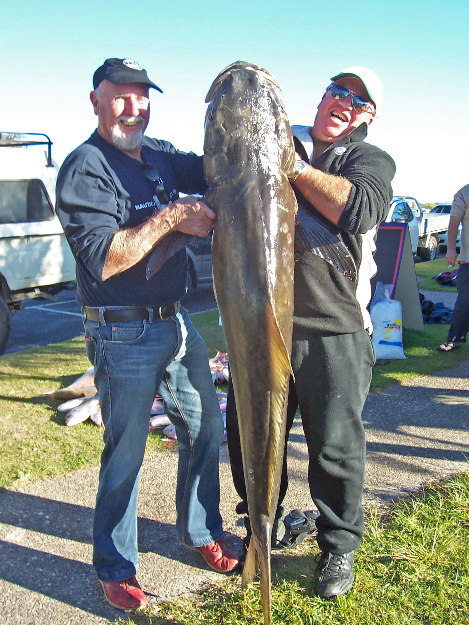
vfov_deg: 50.1
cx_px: 234
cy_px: 312
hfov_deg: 38.7
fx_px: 668
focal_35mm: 37
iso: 100
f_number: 2.8
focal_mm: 5.6
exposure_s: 1/350
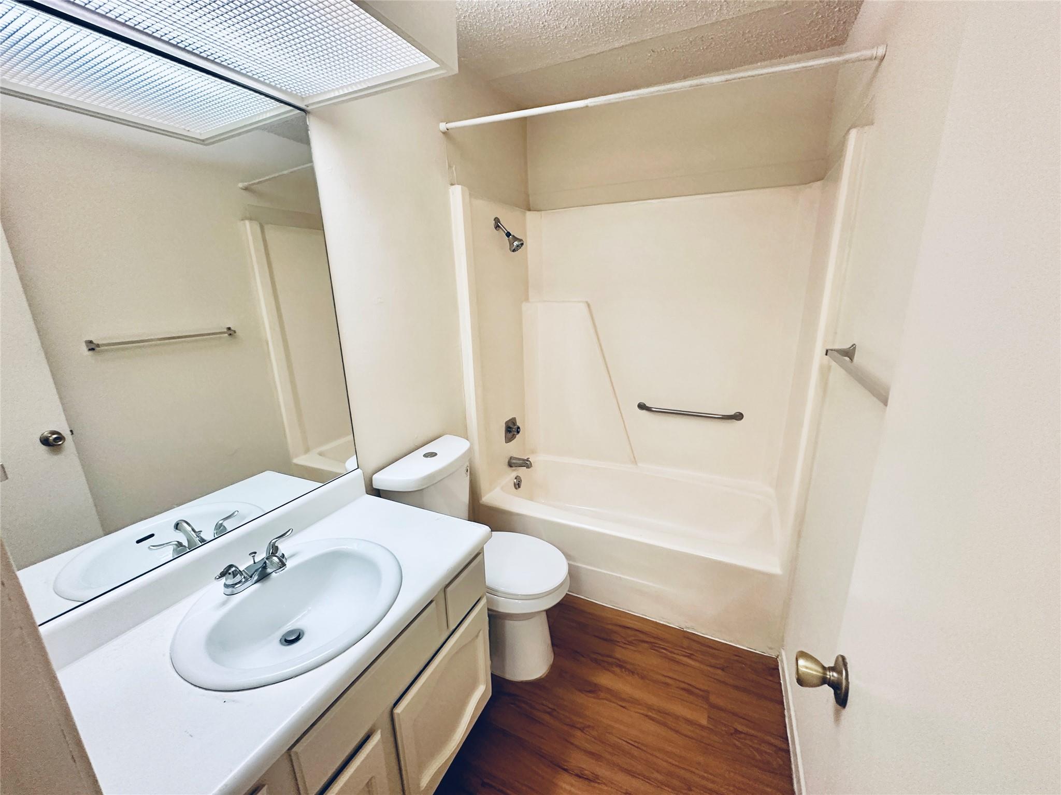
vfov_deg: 85.7
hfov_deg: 102.1
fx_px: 429
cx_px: 530
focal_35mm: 14
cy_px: 398
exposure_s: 1/60
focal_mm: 2.22
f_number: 2.2
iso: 320
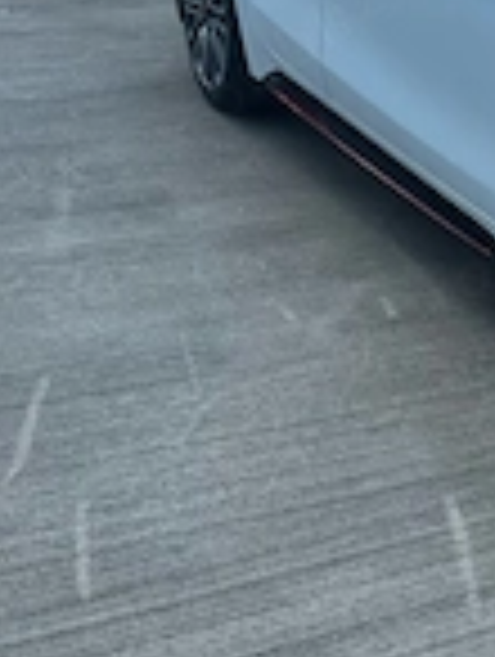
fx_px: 1350
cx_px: 436
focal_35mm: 71
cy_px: 418
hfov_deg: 20.4
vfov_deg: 27.2
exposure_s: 1/1779
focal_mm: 5.7
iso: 50
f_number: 1.5
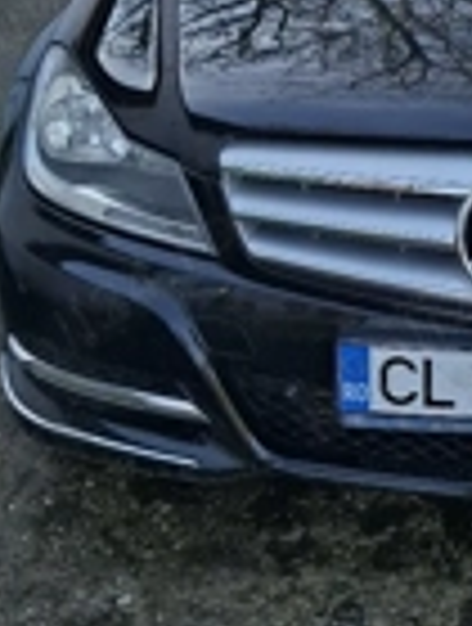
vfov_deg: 27.8
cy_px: 23
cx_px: 530
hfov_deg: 21.1
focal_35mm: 66
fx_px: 1194
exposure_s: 1/667
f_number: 1.8
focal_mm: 5.54
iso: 50
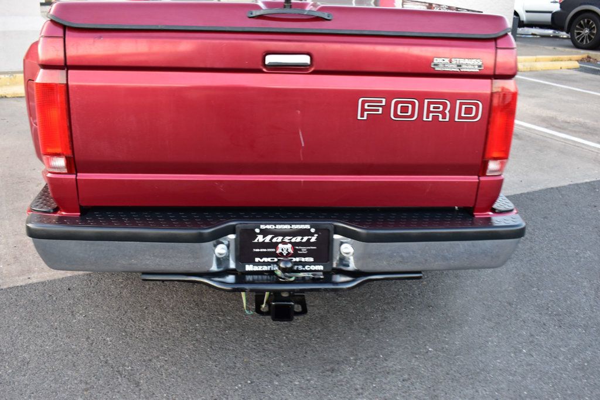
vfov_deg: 36.8
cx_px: 300
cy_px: 200
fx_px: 600
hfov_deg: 53.1
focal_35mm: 36
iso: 400
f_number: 6.3
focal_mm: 24
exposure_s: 1/20
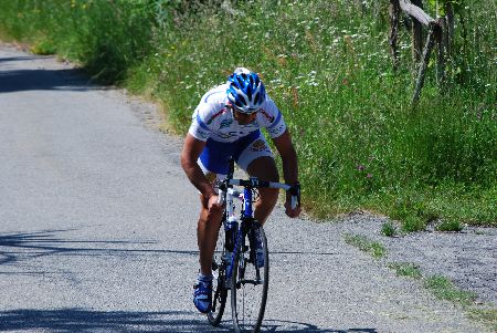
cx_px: 248
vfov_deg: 4.6
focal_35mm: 300
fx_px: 4146
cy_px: 166
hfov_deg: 6.9
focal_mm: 200
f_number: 10
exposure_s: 1/125
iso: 100
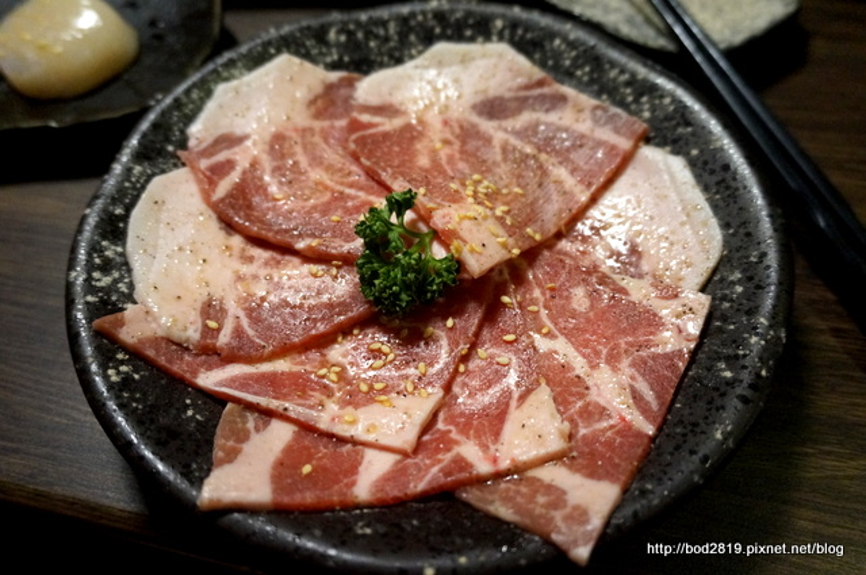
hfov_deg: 62.0
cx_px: 433
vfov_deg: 43.5
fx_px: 721
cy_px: 288
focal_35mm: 30
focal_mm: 20
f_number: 4
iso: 3200
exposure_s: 1/40
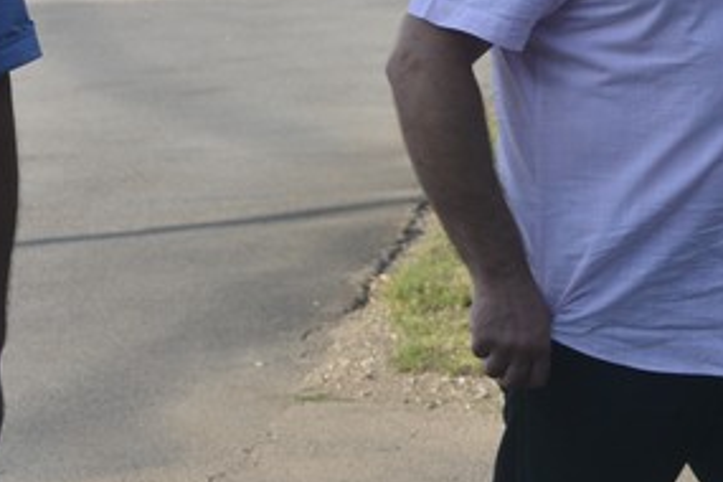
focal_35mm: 265
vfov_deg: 5.2
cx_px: 271
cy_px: 24
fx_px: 5322
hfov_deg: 7.8
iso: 640
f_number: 9
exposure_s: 1/320
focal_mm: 92
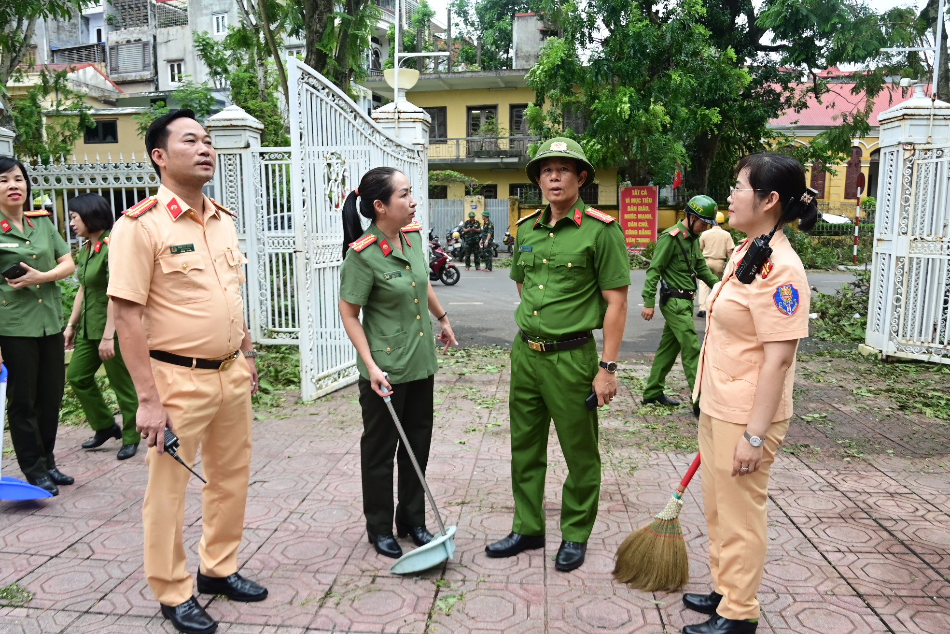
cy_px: 317
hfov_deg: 67.4
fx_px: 712
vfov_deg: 47.9
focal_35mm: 27
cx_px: 475
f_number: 5
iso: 500
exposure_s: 1/200
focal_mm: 18
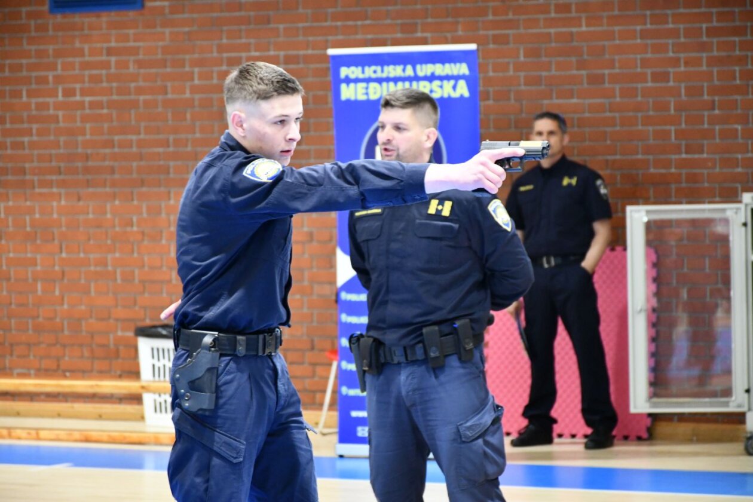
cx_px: 376
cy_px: 251
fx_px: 3284
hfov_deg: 13.1
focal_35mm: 157
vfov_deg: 8.7
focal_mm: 105
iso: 4000
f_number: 5.6
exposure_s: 1/60
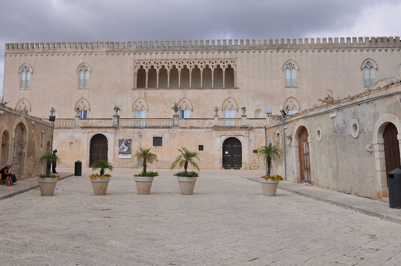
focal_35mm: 37
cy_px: 122
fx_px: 412
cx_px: 176
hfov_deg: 51.8
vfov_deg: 35.8
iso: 200
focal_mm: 20
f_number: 11
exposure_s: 1/500
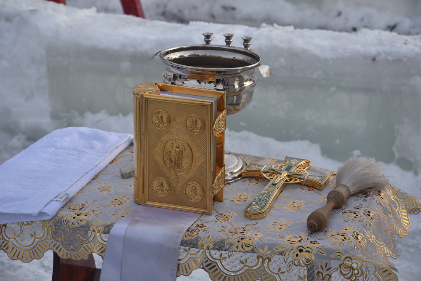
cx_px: 210
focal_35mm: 98
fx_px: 1140
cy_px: 140
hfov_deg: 20.9
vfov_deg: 14.0
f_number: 5.6
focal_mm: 65
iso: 160
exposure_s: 1/500
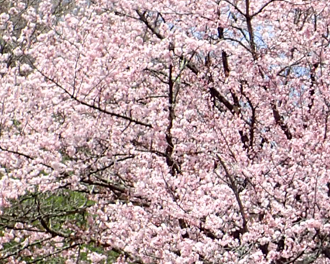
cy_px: 237
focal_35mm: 168
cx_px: 424
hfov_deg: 11.2
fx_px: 1641
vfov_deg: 9.2
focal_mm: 6.42
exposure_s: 1/800
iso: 100
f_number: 3.5
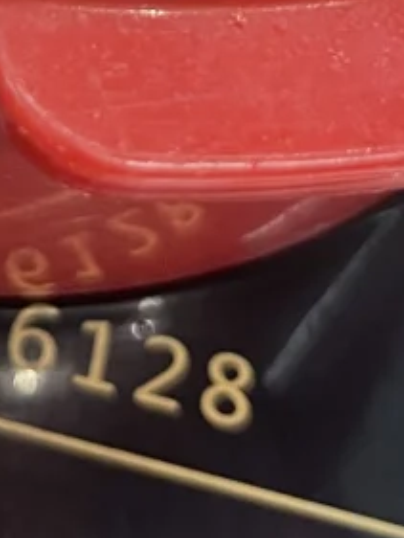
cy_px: -318
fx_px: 1990
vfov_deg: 14.2
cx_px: -161
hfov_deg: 11.2
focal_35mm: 128
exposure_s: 1/50
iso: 80
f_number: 1.6
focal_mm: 5.1
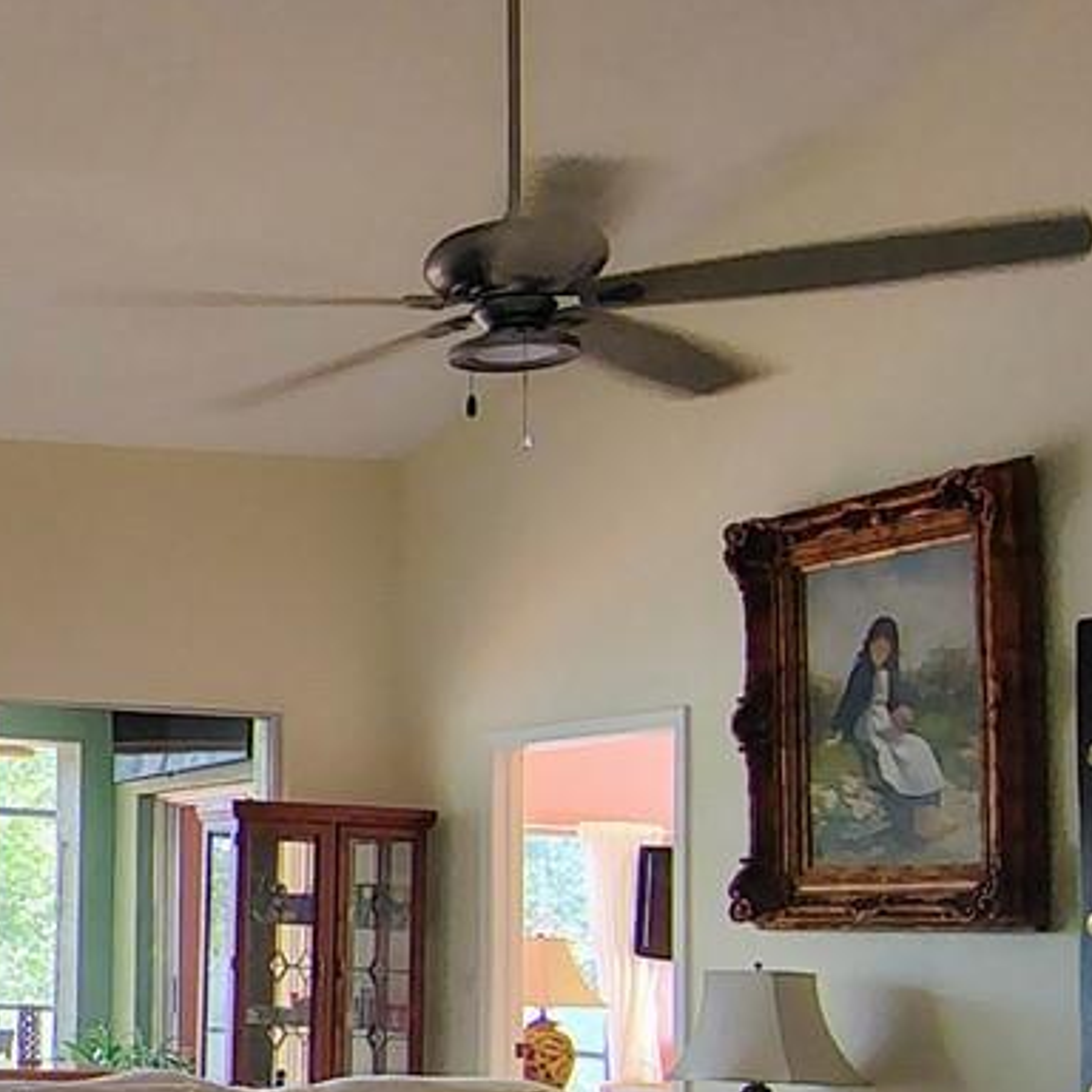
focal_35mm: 59
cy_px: 739
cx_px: -717
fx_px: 2106
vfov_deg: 28.9
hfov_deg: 21.9
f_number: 2.2
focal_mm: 2.13
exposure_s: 1/60
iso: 465
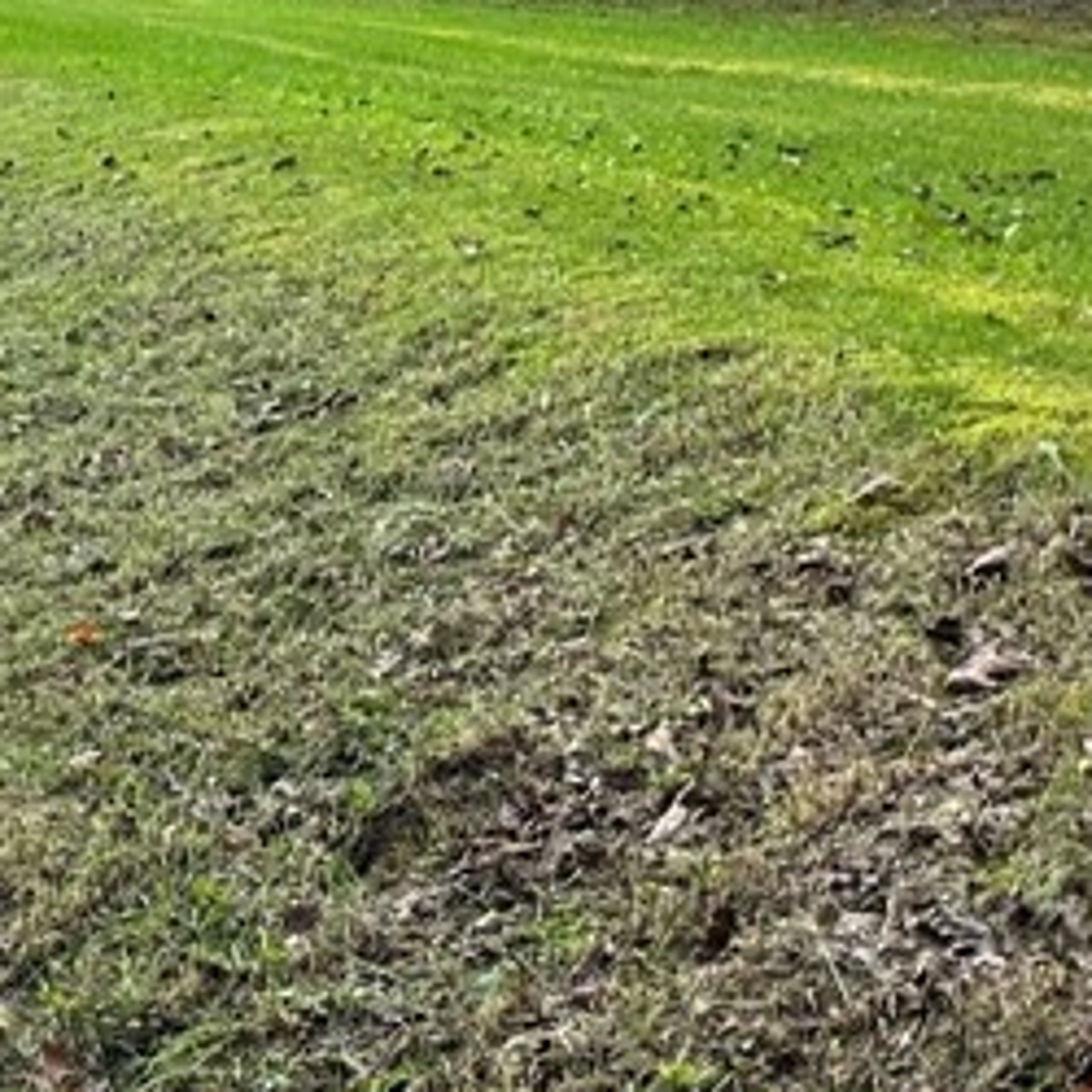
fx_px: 3105
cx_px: -987
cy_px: -31
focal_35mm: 87
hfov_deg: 16.2
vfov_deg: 19.3
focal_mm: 6.86
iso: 80
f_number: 1.78
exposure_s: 1/1779
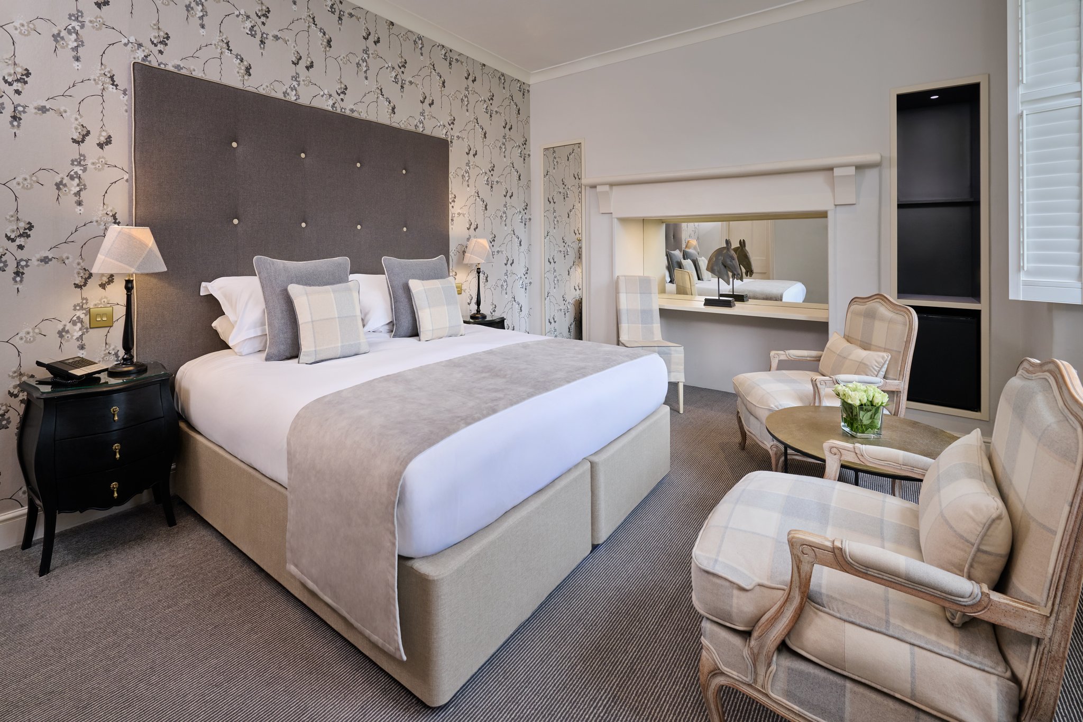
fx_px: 451
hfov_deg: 100.4
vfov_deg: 77.3
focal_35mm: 15
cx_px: 542
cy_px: 361
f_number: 8
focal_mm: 15
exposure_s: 1/20
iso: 200
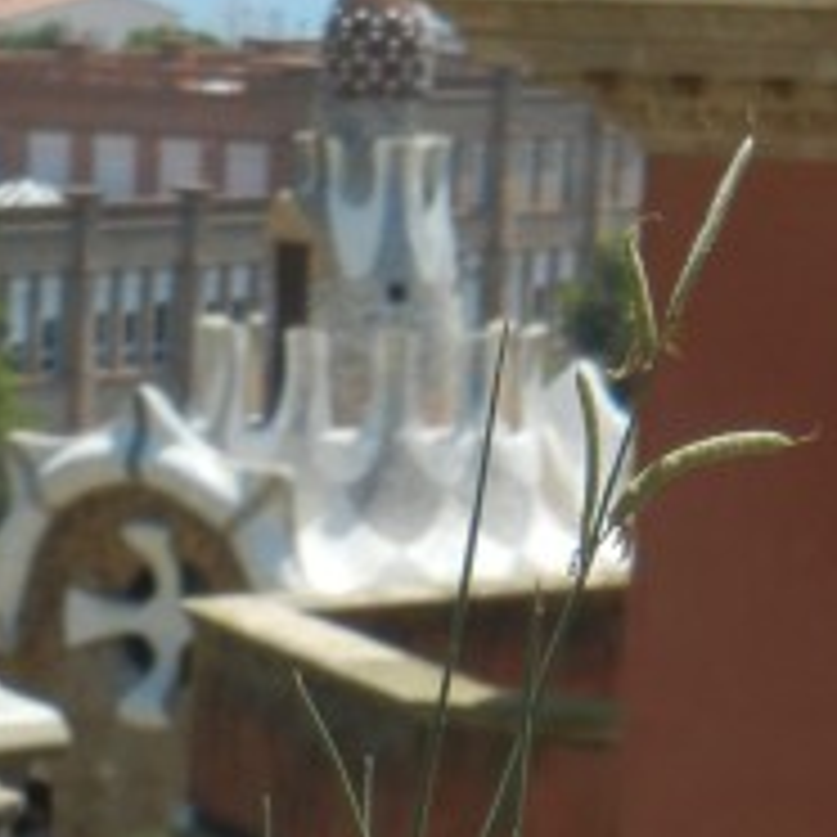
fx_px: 10204
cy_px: 878
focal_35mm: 373
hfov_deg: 4.7
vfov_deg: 4.7
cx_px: 234
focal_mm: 18.3
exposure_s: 1/754
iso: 160
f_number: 4.5
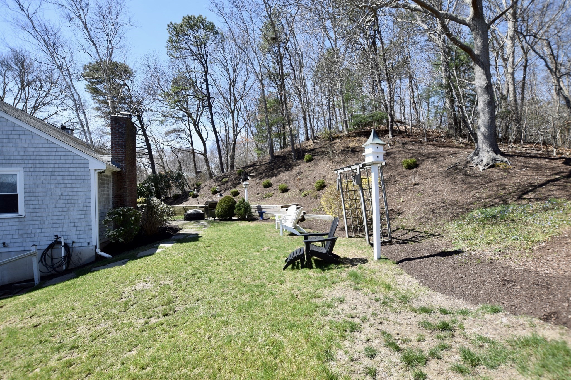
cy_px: 190
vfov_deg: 77.3
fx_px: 238
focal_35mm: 15
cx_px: 286
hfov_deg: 100.4
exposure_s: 1/320
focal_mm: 10
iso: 200
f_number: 8
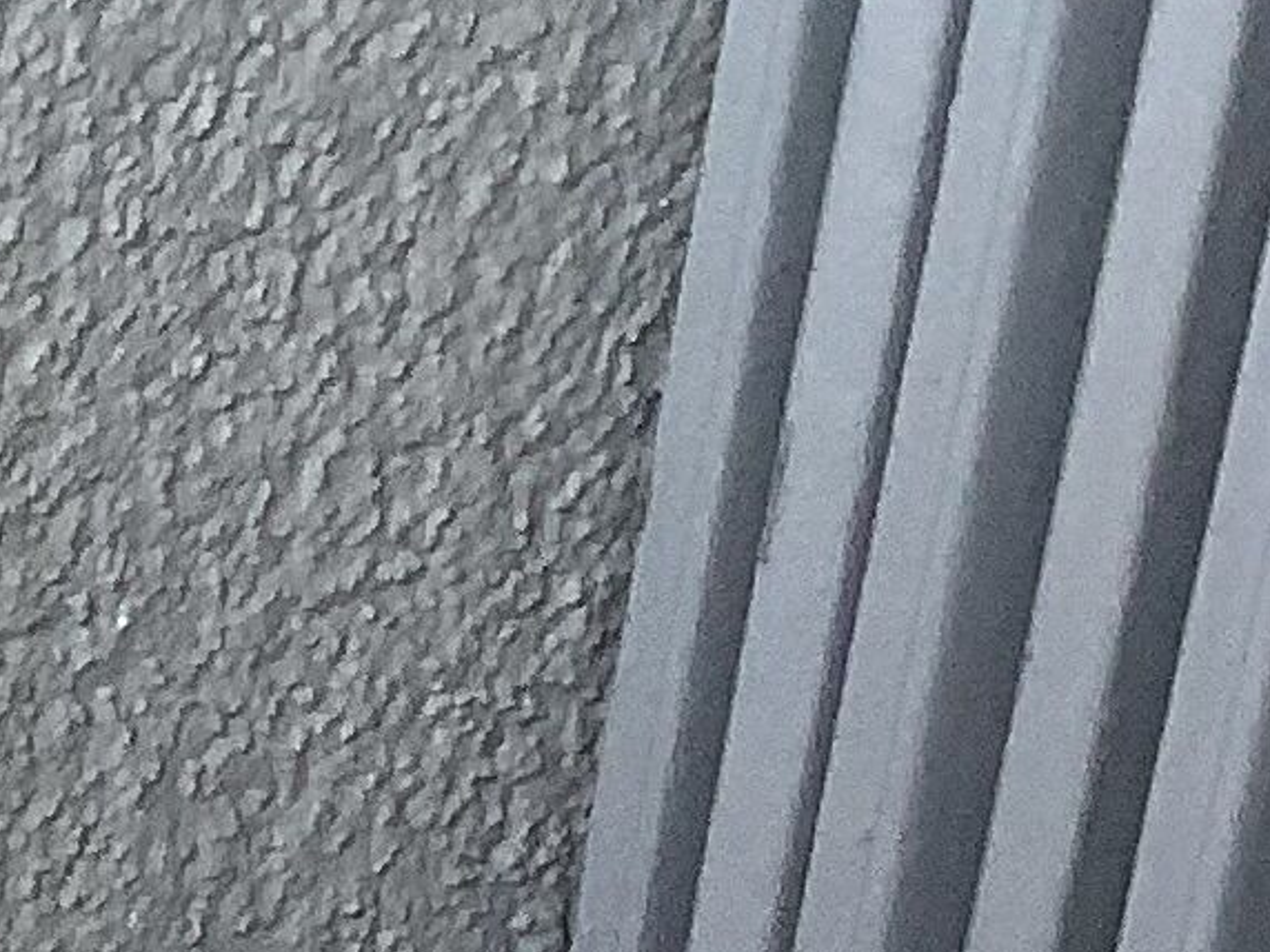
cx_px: -2167
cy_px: 2654
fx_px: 6494
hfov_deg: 9.4
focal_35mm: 177
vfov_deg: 7.5
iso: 64
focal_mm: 3.3
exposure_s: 1/120
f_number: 2.4
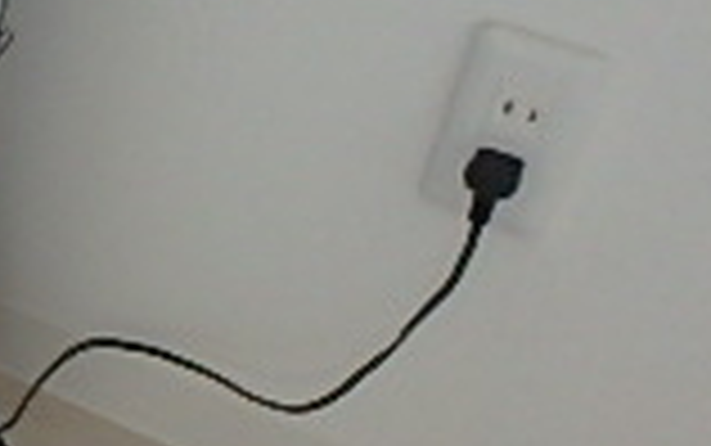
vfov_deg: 14.5
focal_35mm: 90
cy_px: 252
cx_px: -410
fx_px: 1745
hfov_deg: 19.5
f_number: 3.5
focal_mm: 3.7
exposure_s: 1/50
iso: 400
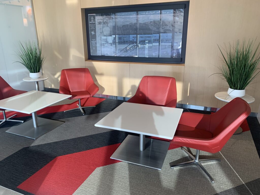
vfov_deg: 53.1
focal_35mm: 26
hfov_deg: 67.3
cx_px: 130
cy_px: 98
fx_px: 195
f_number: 1.8
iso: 32
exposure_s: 1/98
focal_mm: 4.25
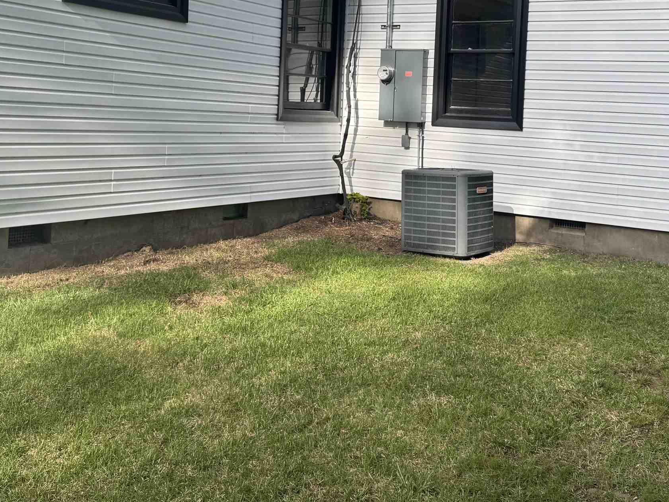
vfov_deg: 32.1
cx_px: 357
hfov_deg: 42.9
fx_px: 850
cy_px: 108
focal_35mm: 44
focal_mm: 6.76
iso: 80
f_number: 1.78
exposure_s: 1/1366
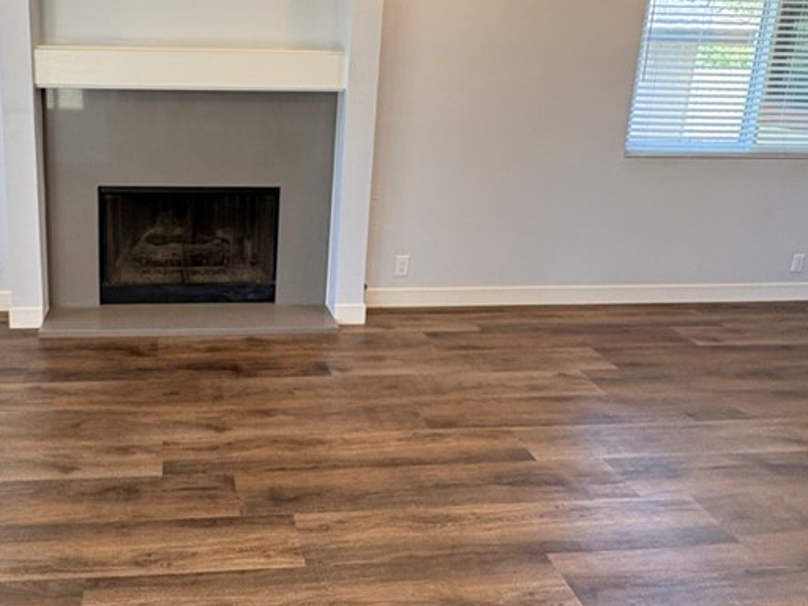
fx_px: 654
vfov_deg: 48.3
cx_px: 221
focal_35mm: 28
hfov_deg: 60.6
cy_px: 169
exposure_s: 1/60
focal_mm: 2.22
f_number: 2.2
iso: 160
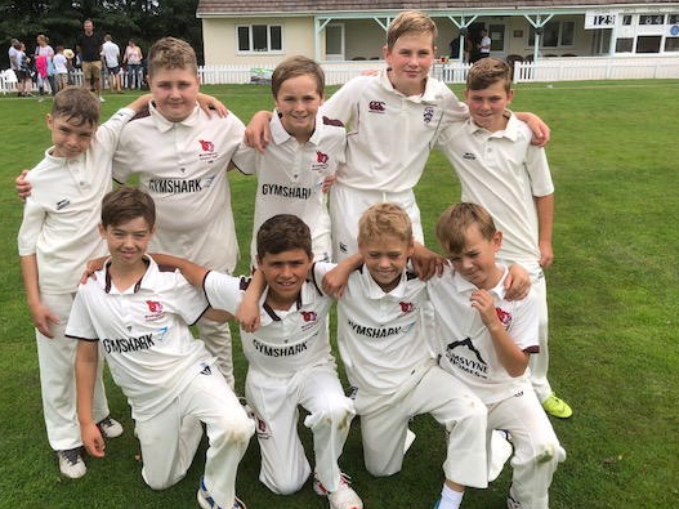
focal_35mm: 34
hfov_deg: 53.8
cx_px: 296
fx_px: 667
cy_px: 244
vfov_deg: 41.8
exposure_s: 1/1412
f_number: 1.8
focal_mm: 3.99
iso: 20
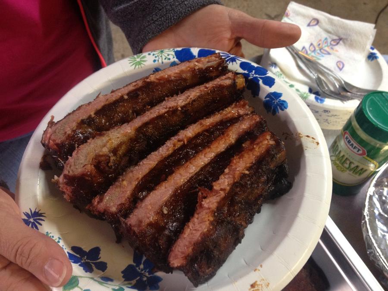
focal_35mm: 35
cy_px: 146
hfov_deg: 52.6
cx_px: 194
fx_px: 392
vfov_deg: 40.7
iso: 160
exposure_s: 1/20
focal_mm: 4.28
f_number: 2.4
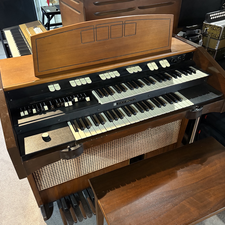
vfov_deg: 52.5
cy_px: 122
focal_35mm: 31
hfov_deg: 52.5
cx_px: 111
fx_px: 228
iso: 500
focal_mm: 5.96
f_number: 1.6
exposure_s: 1/25
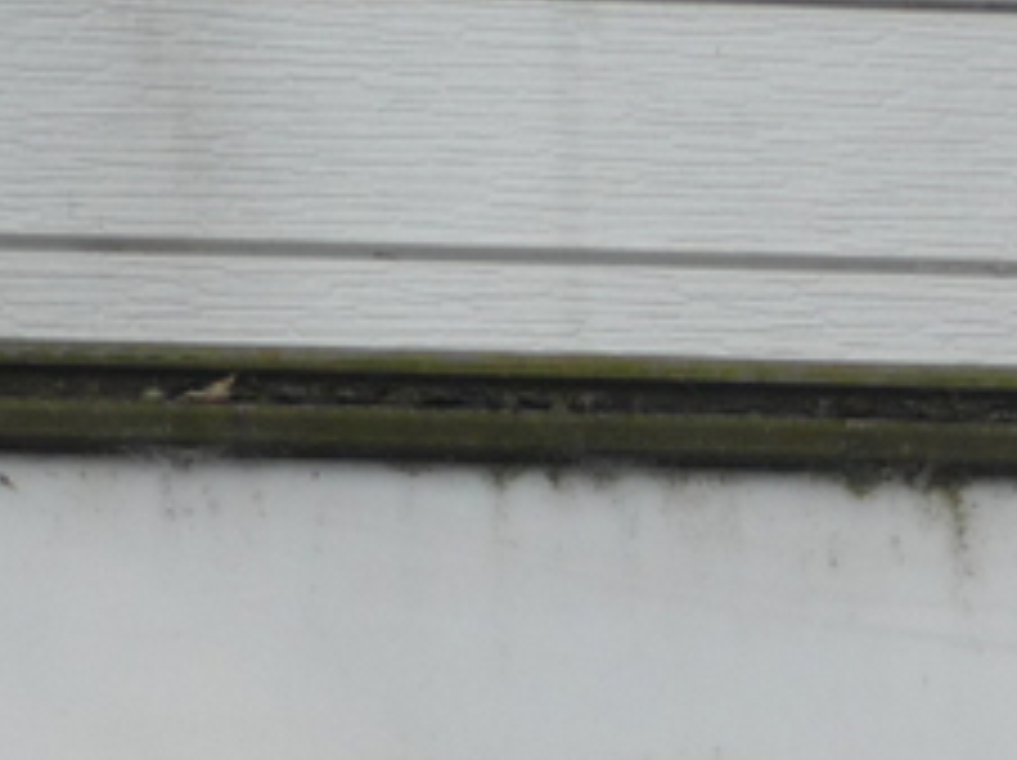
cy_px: 1542
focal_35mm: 255
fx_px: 7484
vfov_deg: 5.7
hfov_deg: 7.6
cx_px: 1519
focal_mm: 9.3
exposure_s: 1/160
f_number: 4.3
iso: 100
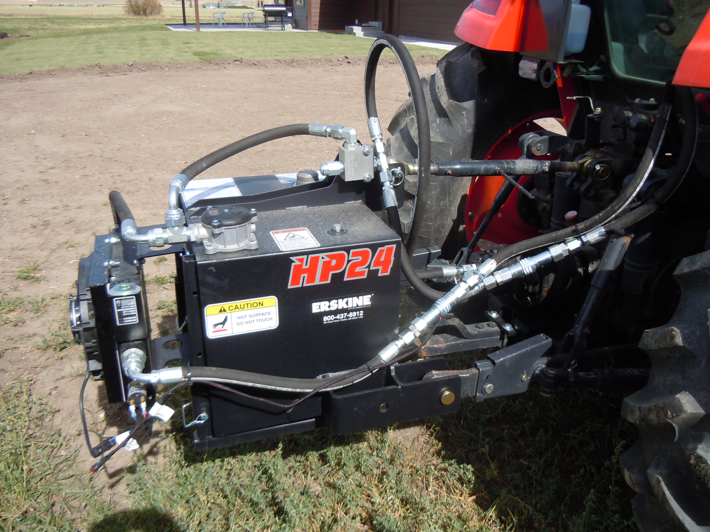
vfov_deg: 46.8
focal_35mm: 30
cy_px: 266
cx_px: 355
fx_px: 615
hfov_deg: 60.0
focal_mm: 5.4
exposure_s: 1/640
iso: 100
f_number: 3.5
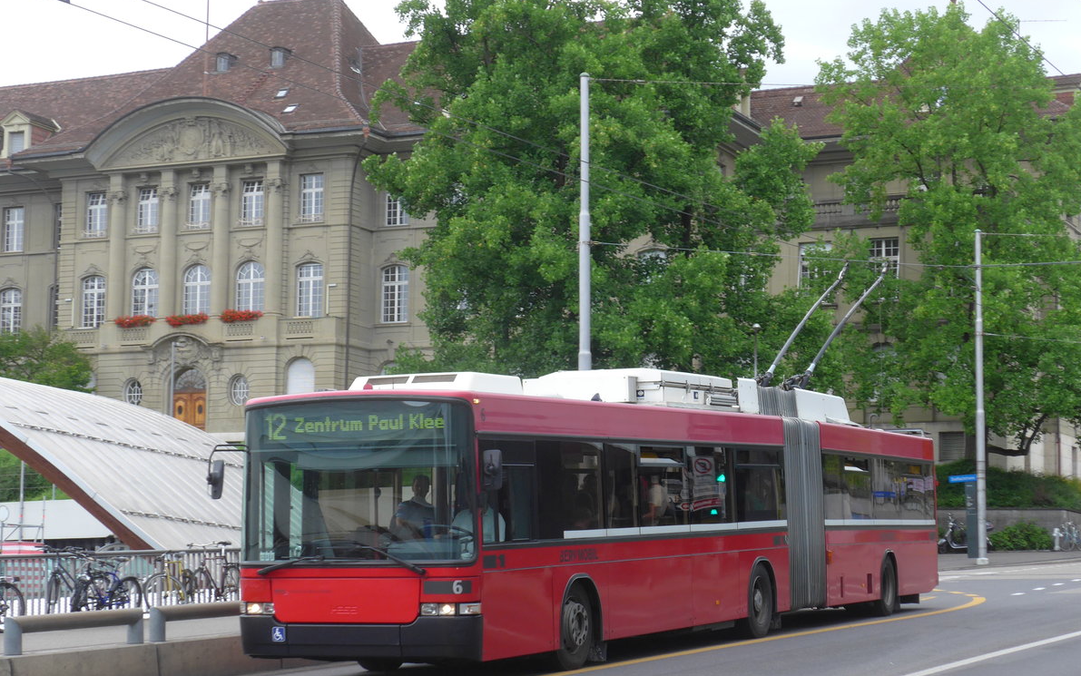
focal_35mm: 79
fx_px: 2328
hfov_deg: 26.1
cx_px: 544
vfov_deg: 16.5
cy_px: 367
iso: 160
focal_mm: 15
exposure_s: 1/160
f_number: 4.2
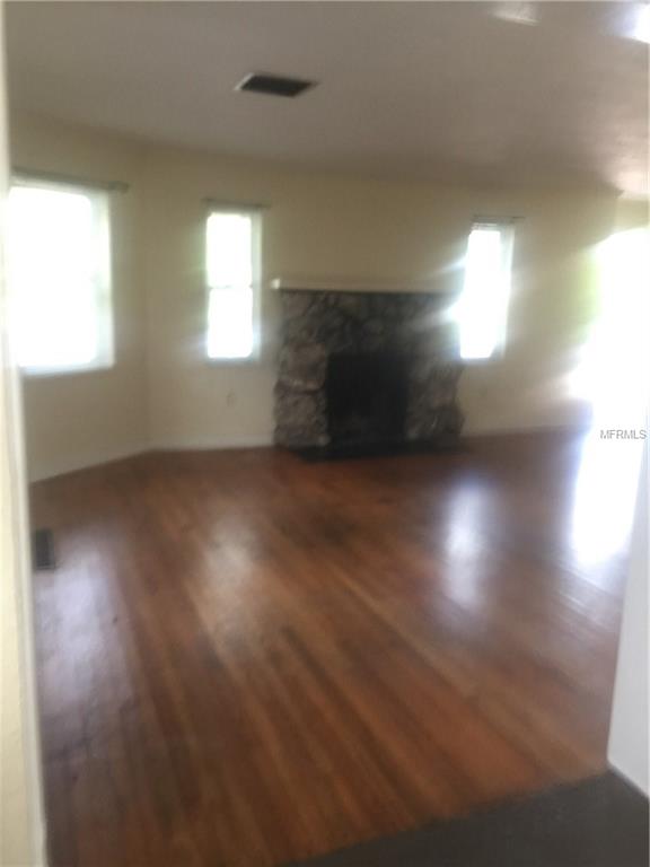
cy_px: 434
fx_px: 726
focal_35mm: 29
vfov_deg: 61.7
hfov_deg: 48.2
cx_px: 325
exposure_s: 1/15
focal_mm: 4.15
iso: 64
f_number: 2.2
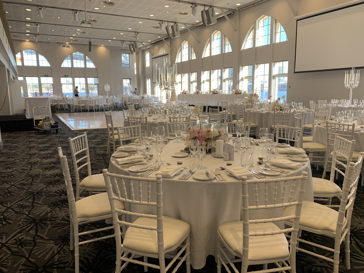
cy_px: 136
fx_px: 273
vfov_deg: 53.1
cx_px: 182
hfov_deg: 67.3
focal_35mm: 26
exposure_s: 1/122
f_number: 1.8
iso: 32
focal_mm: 4.25
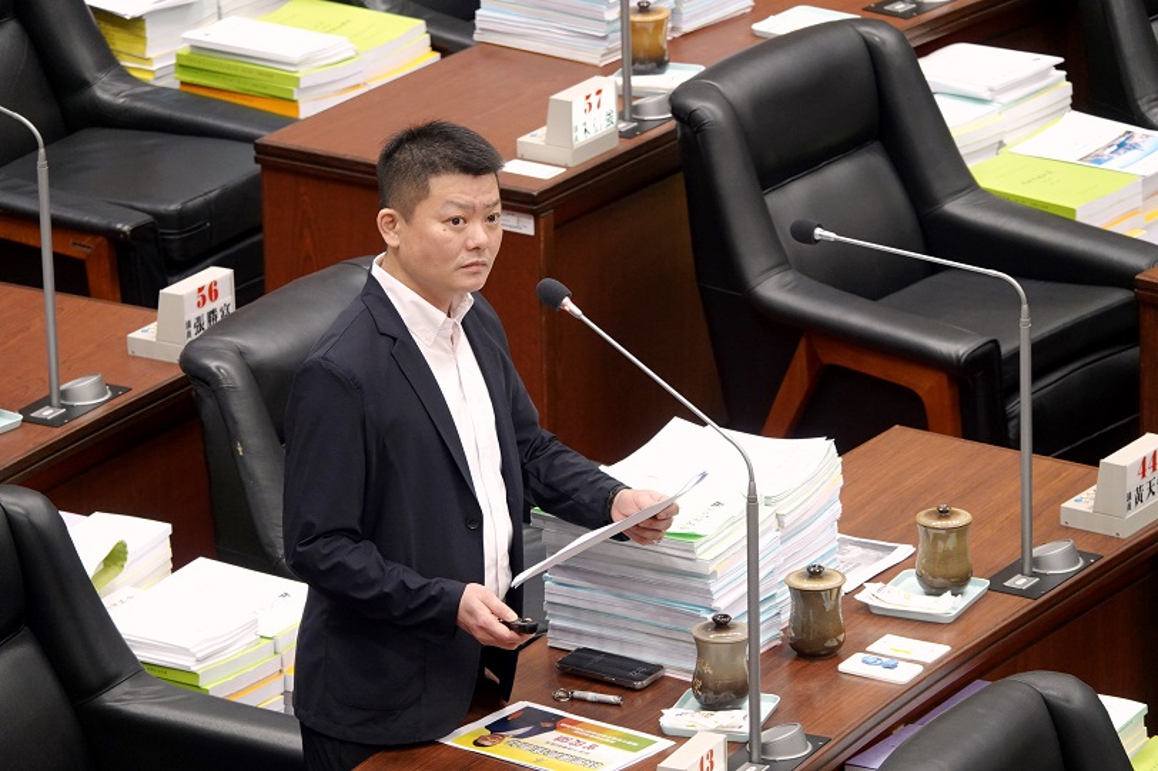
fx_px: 9647
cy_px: 386
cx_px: 579
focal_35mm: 300
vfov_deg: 4.6
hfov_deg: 6.9
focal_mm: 110.13
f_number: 4
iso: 800
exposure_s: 1/50
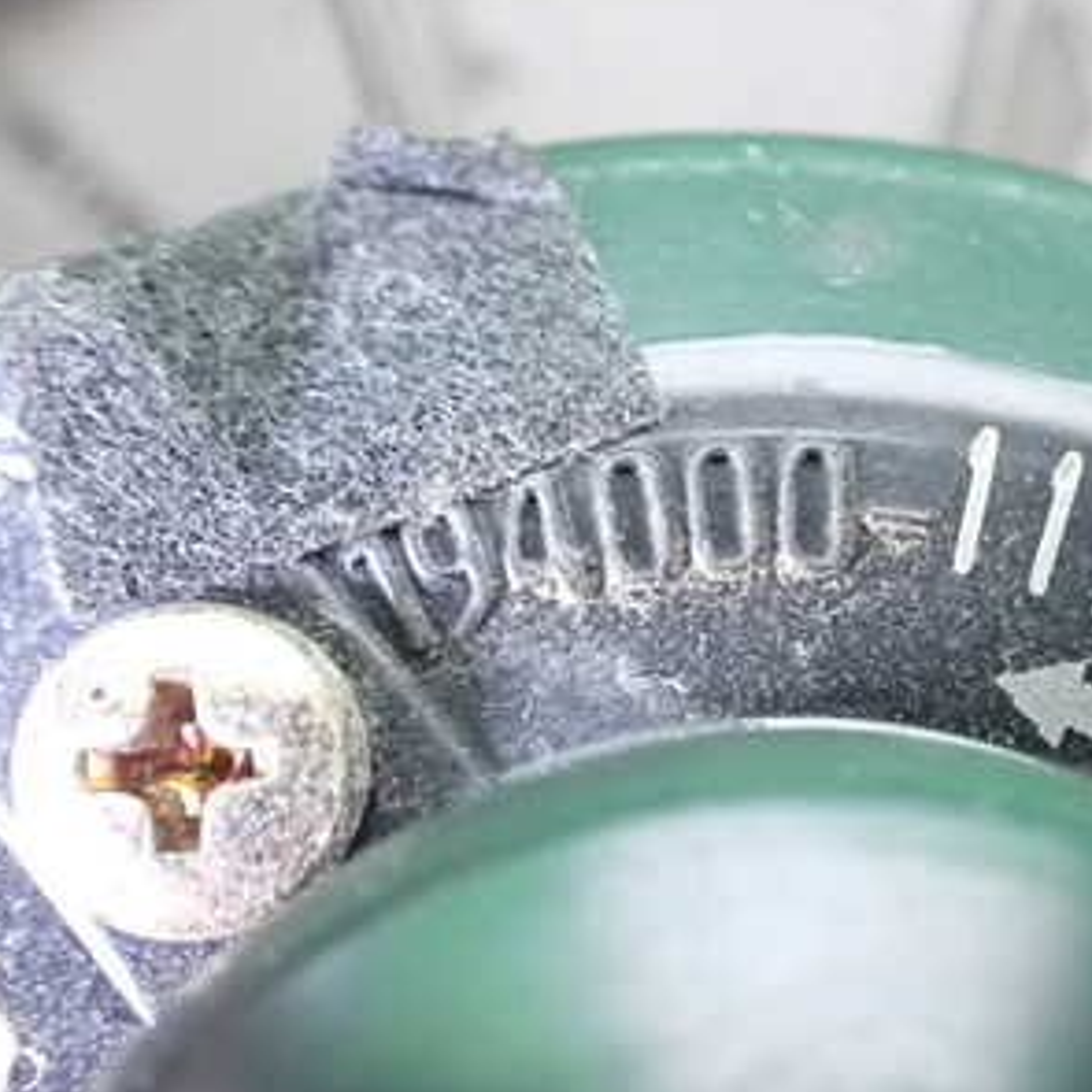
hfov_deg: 30.3
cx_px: 970
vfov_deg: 31.5
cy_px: 663
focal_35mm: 54
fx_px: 1927
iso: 1600
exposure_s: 1/20
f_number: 2.3
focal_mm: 5.4
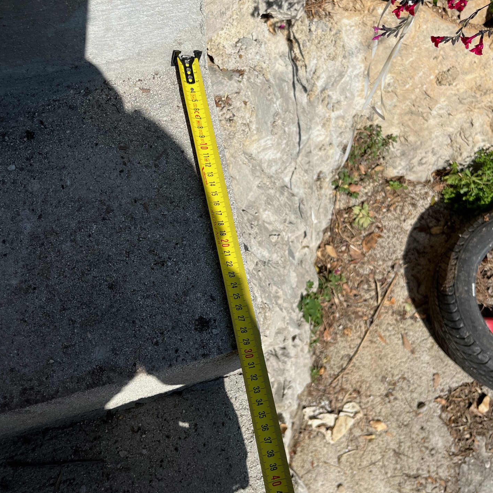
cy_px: 232
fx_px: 532
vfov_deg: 49.7
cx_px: 241
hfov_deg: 49.7
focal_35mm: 33
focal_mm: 5.1
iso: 50
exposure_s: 1/5556
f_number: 1.6
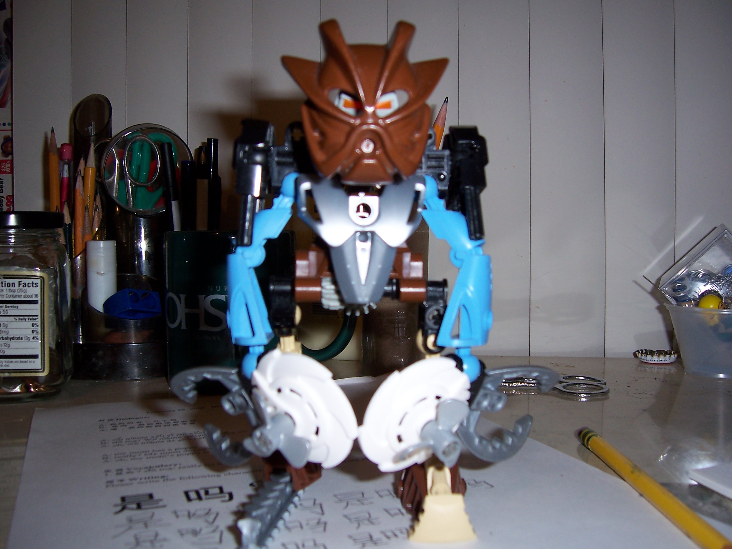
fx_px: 761
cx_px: 366
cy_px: 274
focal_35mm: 36
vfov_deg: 39.7
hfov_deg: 51.4
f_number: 3
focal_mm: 6
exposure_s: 1/60
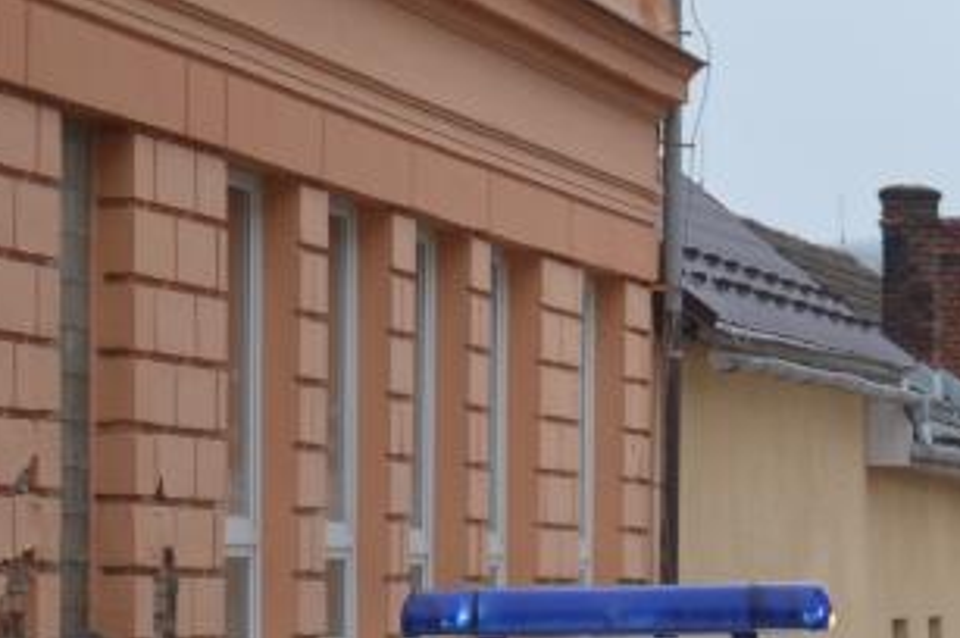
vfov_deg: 6.2
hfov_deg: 9.0
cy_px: 927
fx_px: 5836
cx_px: 1679
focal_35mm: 219
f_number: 2
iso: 100
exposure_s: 1/125
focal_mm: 35
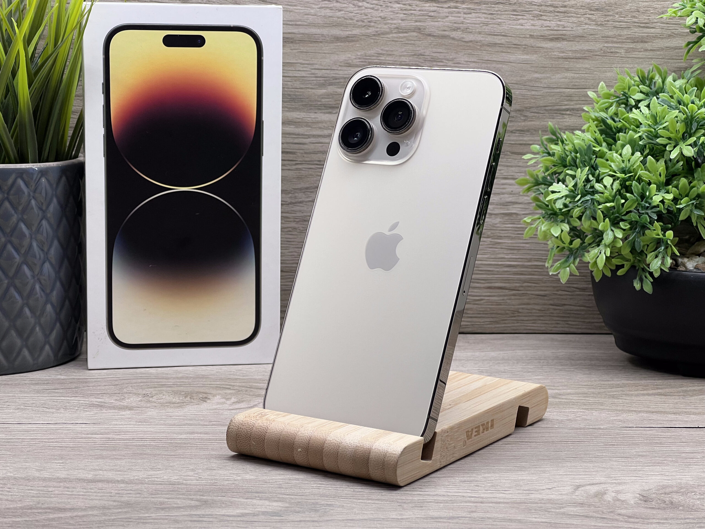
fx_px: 1568
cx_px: 352
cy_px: 264
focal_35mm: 77
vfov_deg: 19.1
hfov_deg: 25.3
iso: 64
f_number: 2.8
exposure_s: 1/100
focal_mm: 9
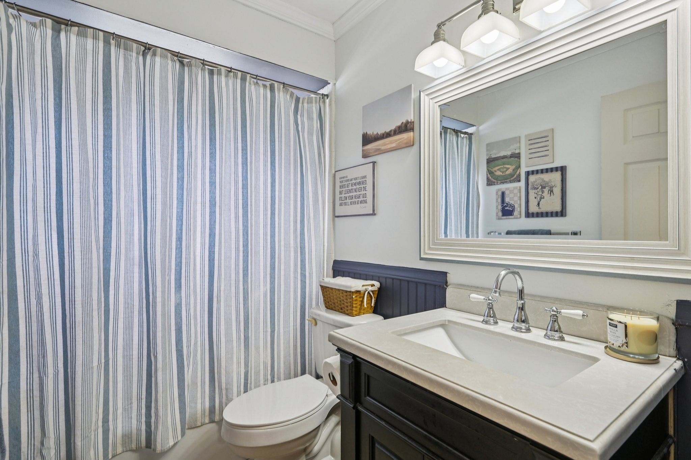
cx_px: 346
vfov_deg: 68.9
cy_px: 230
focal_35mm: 18
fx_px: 336
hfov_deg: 91.6
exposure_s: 1/40
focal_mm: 17.5
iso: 400
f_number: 8
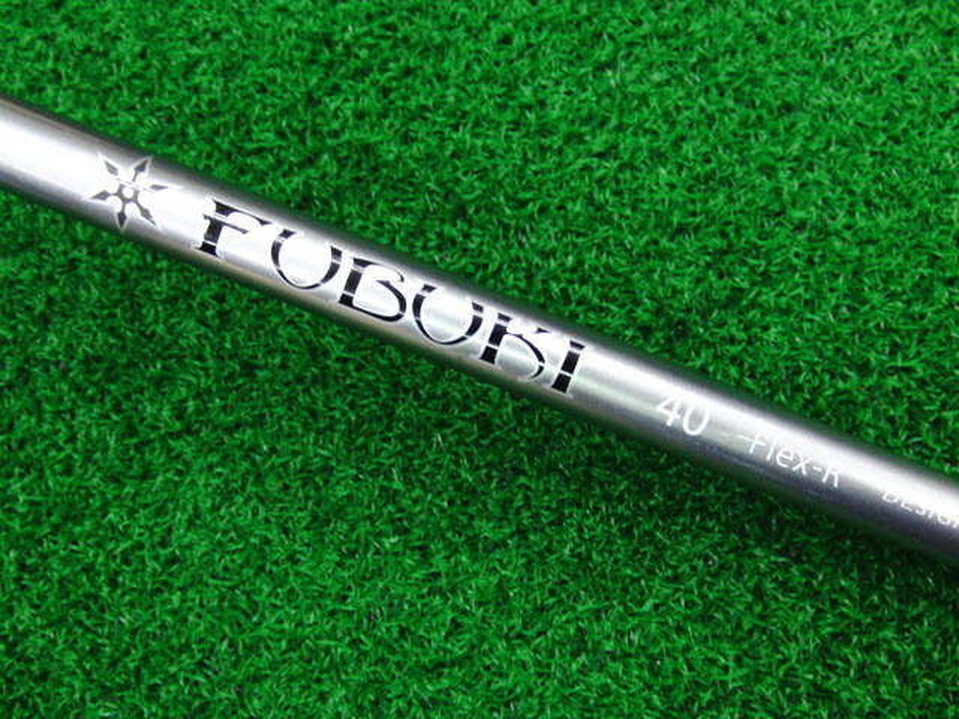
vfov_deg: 38.7
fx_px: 1025
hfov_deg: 50.1
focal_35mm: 37
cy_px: 360
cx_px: 480
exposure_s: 1/40
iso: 400
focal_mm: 6.42
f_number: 3.6
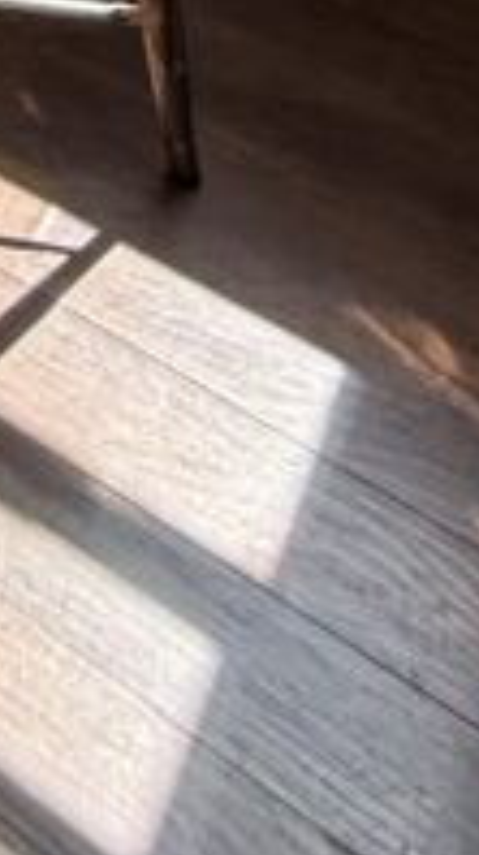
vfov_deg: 16.7
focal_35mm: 79
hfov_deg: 10.8
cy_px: -1010
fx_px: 1788
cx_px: -928
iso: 160
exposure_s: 1/99
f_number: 2.2
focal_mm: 2.22
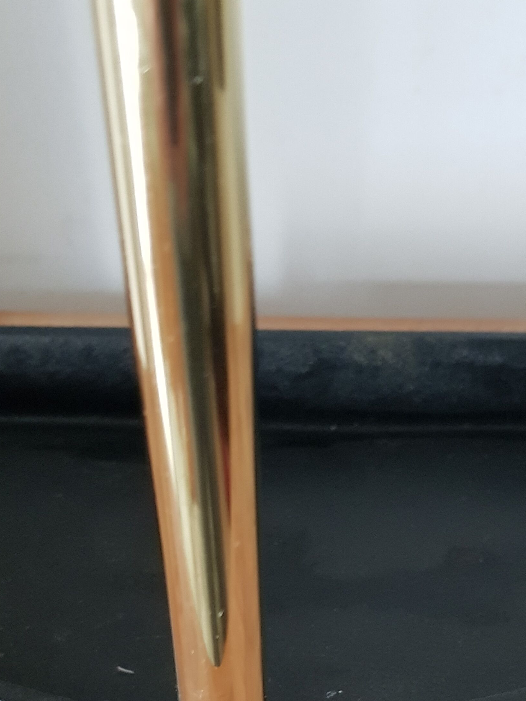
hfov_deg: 30.2
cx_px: 297
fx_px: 972
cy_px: 645
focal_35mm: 48
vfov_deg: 36.9
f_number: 1.7
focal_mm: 4.3
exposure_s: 1/30
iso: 640
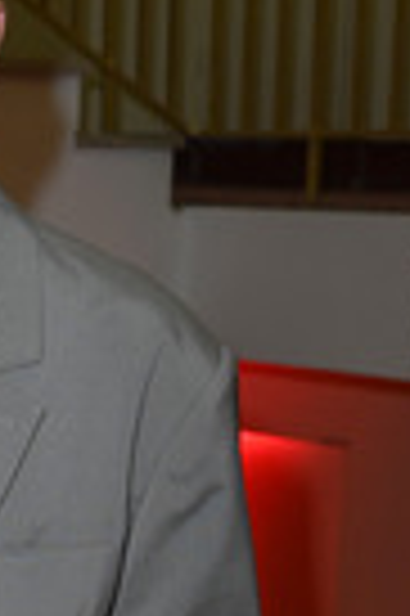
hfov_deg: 12.0
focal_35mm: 111
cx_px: -117
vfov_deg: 18.2
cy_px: 526
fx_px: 1901
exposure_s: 1/50
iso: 1250
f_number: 5.6
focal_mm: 38
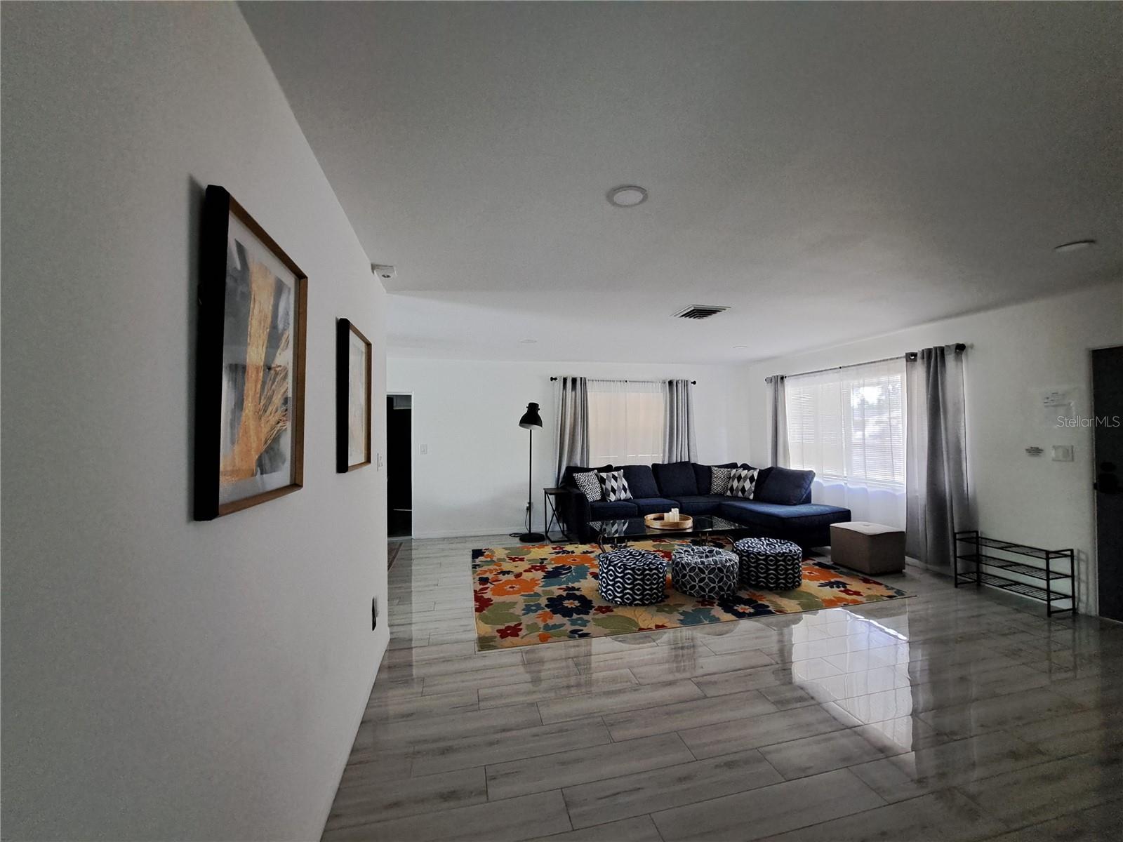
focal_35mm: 13
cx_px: 562
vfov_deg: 89.9
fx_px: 422
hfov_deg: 106.2
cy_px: 421
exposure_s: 1/24
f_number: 2.2
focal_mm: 1.74
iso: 320
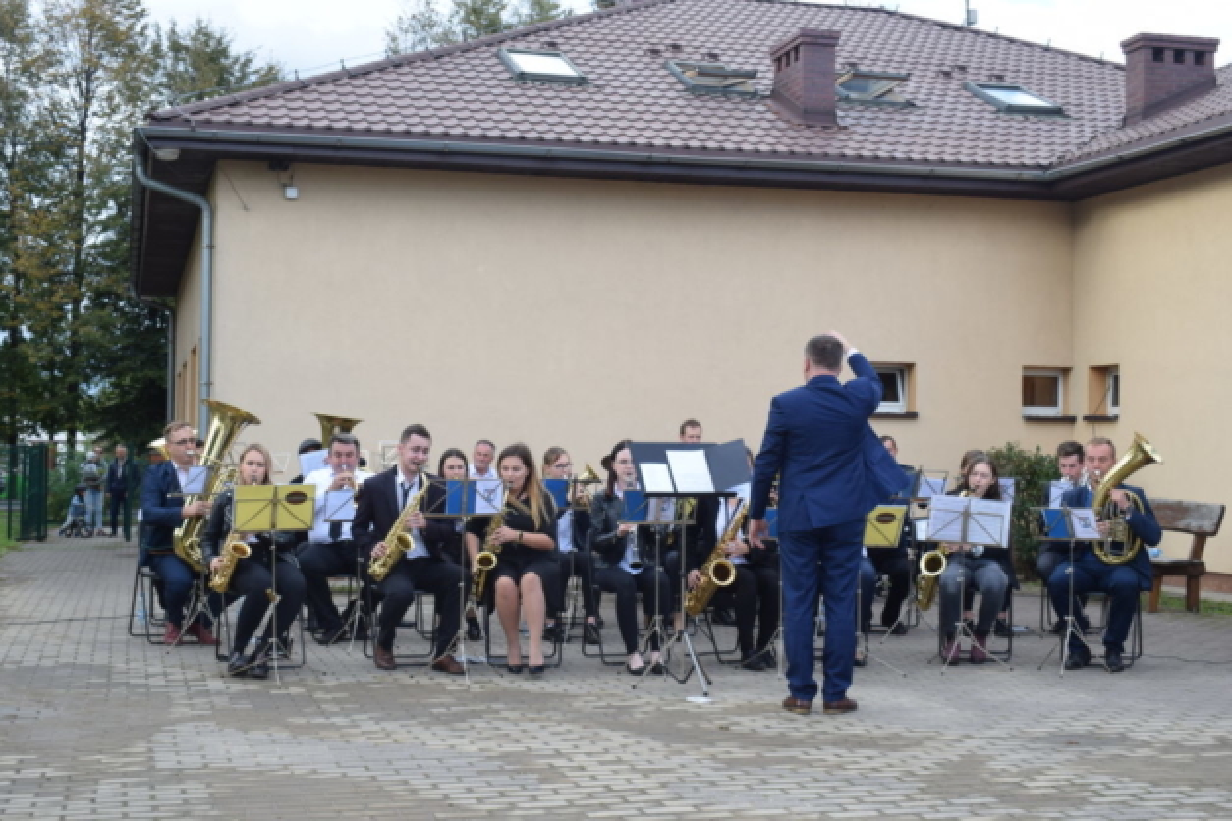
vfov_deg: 27.5
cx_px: 605
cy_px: 415
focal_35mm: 49
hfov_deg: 40.3
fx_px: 1677
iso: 400
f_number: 8
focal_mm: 32
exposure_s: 1/250
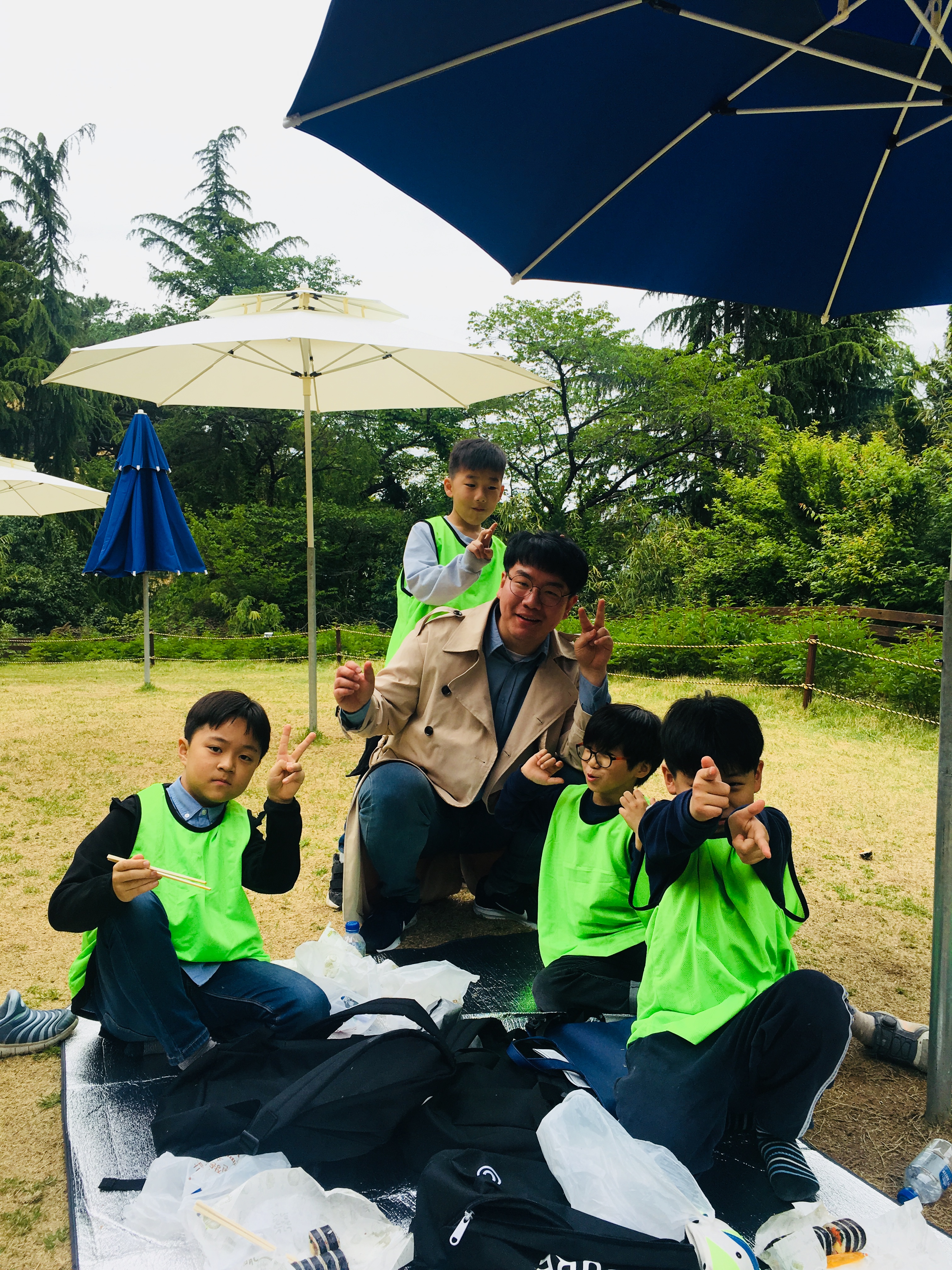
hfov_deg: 48.2
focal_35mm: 29
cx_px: 476
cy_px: 635
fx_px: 1063
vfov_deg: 61.7
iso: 25
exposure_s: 1/801
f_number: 2.2
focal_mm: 4.15
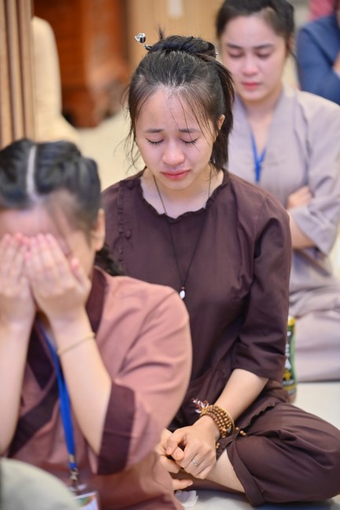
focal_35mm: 120
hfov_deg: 11.4
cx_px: 170
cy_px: 255
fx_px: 1701
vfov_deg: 17.1
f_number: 2.8
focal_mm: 120
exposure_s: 1/80
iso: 1000
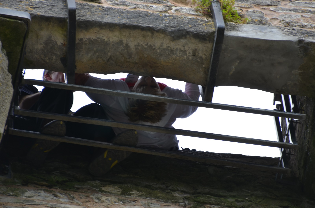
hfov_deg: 3.4
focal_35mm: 600
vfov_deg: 2.3
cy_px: 104
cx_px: 158
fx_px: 5238
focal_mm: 400
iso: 125
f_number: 8
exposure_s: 1/125
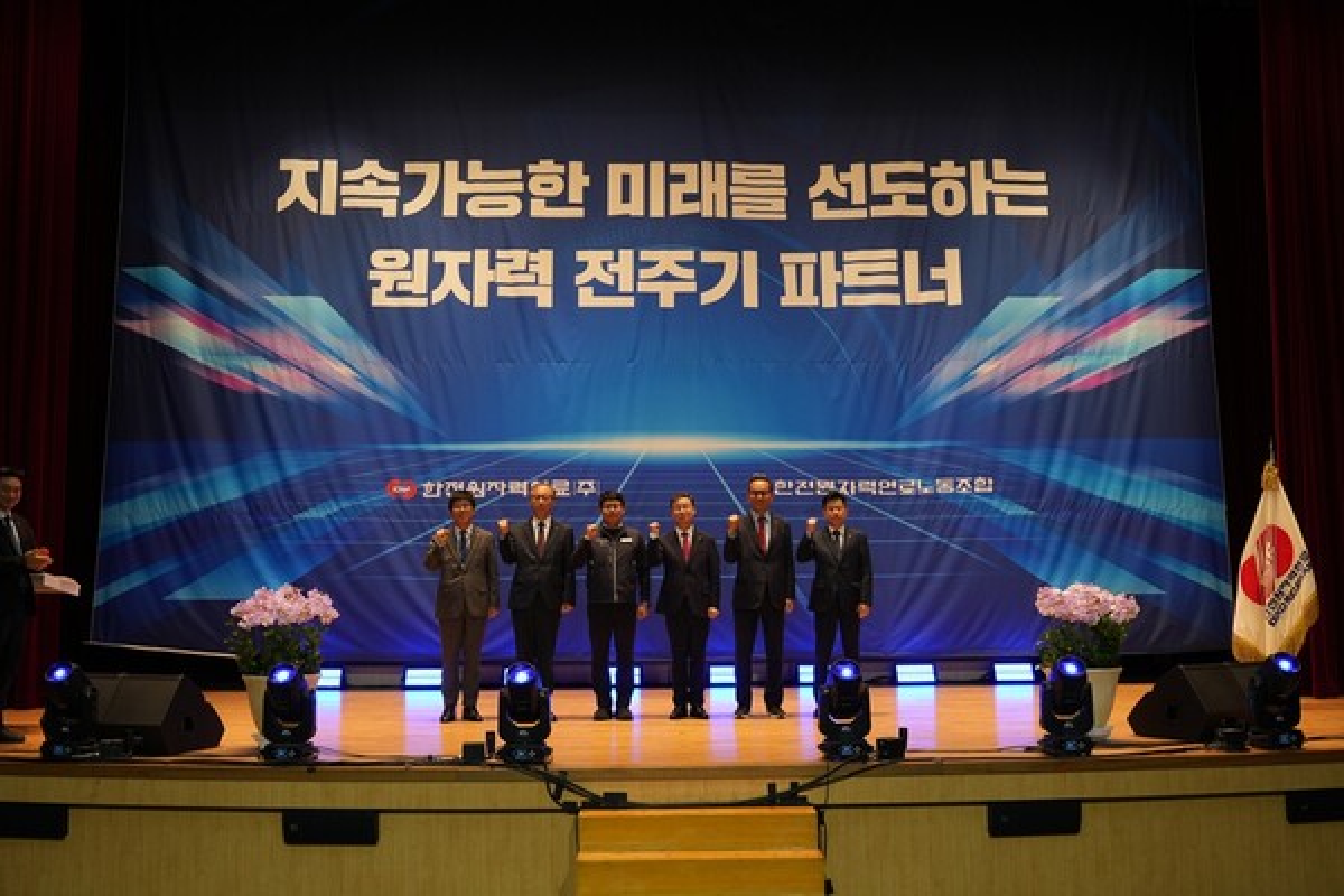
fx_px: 1419
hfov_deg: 50.7
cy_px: 448
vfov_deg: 35.1
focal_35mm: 38
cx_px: 672
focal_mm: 38
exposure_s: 1/125
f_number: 6.3
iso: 1250
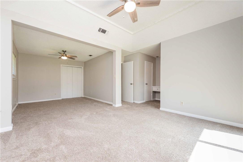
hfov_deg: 104.2
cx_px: 122
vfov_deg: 81.2
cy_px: 81
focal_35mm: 14
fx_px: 95
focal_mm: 14
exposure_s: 1/80
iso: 640
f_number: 7.1
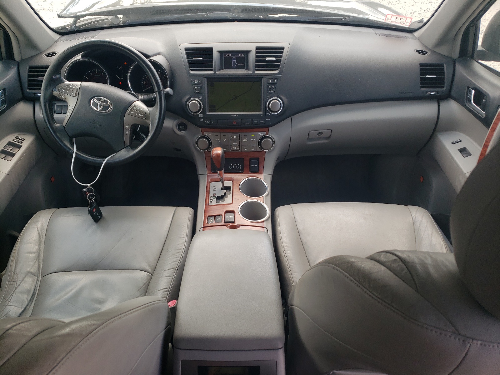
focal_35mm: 26
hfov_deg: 67.3
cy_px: 188
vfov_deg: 53.1
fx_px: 376
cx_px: 250
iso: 50
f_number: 1.5
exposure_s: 1/345
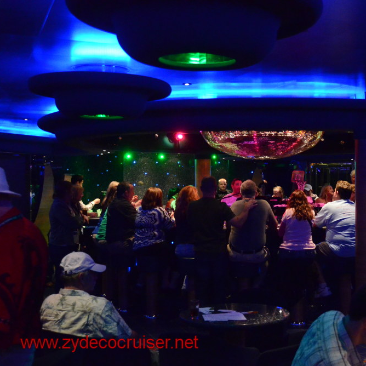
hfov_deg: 31.8
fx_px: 630
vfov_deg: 32.4
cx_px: 273
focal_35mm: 53
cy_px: 185
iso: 6400
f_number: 4
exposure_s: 1/100
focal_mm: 27
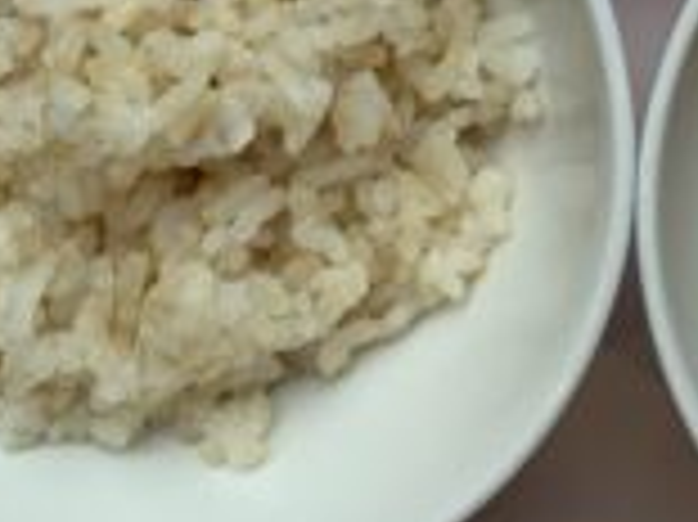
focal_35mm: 84
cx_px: 603
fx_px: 1692
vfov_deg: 16.2
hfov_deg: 22.8
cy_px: -241
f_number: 1.8
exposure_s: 1/121
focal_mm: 4.25
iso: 32
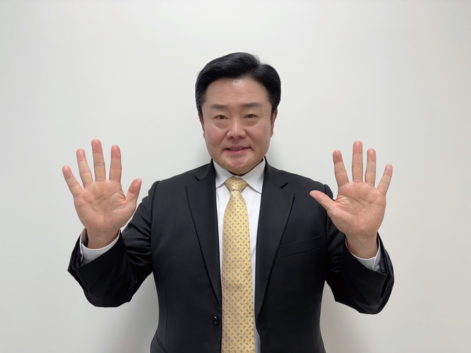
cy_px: 176
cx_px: 236
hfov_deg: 67.3
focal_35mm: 26
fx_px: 354
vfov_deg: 53.1
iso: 80
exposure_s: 1/120
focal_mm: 5.96
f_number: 1.6
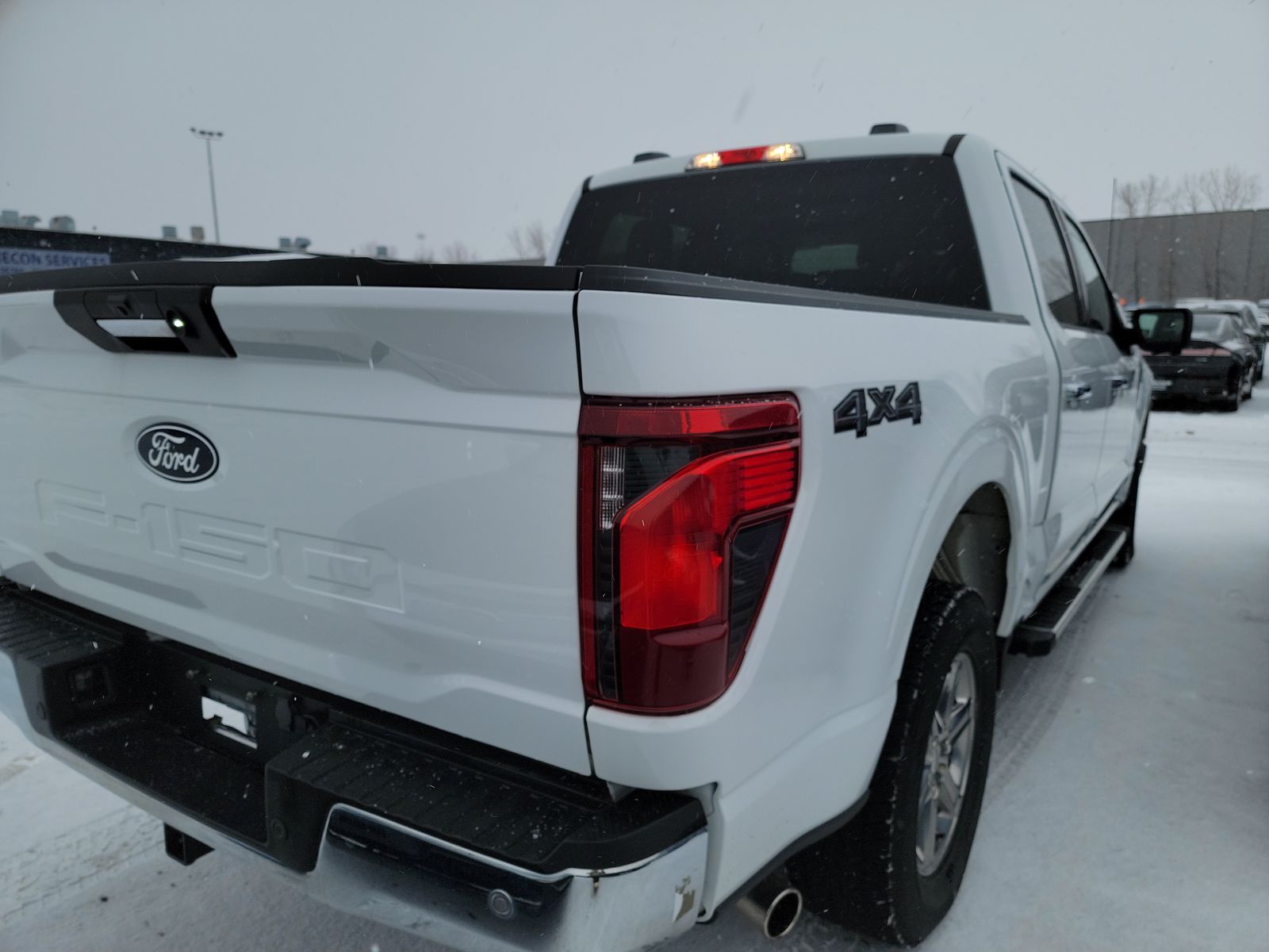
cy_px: 476
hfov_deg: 71.6
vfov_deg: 56.8
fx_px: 880
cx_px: 634
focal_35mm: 24
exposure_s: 1/438
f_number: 1.8
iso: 50
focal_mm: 6.7
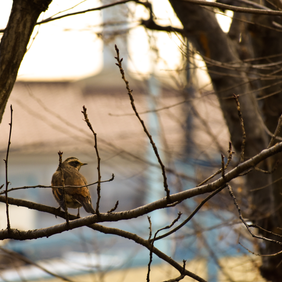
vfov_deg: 4.6
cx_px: 115
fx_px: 3530
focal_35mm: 383
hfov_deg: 4.6
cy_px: 141
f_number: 5.6
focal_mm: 200
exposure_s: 1/1000
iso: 720
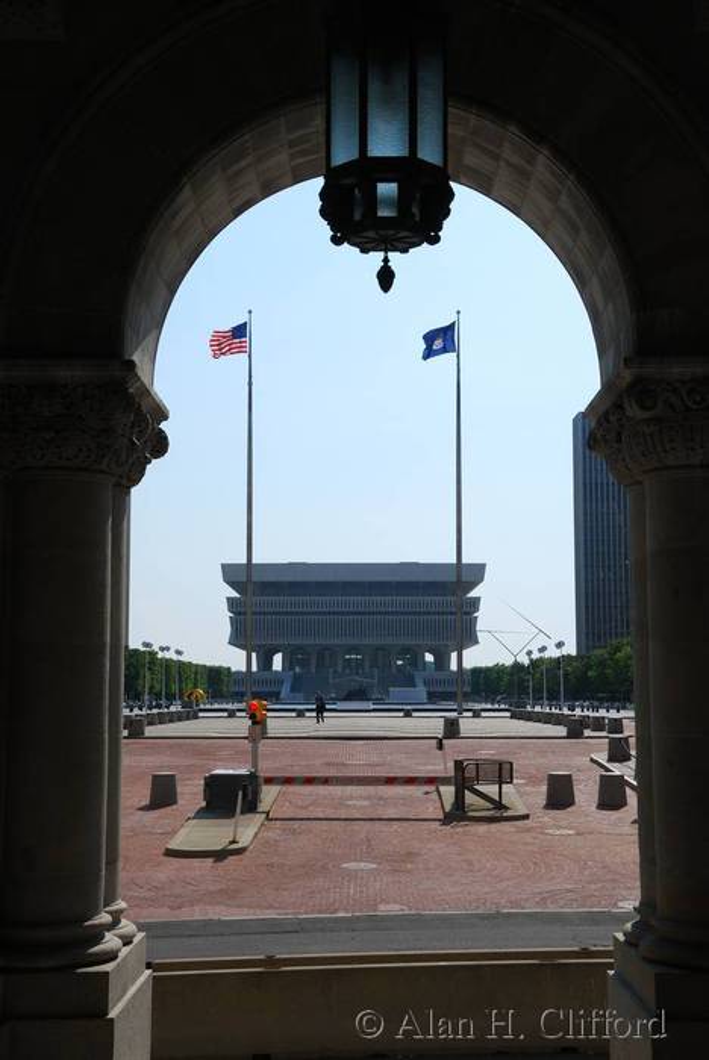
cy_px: 530
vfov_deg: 38.9
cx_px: 354
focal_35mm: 51
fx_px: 1504
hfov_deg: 26.5
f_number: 9
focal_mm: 34
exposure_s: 1/320
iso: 100
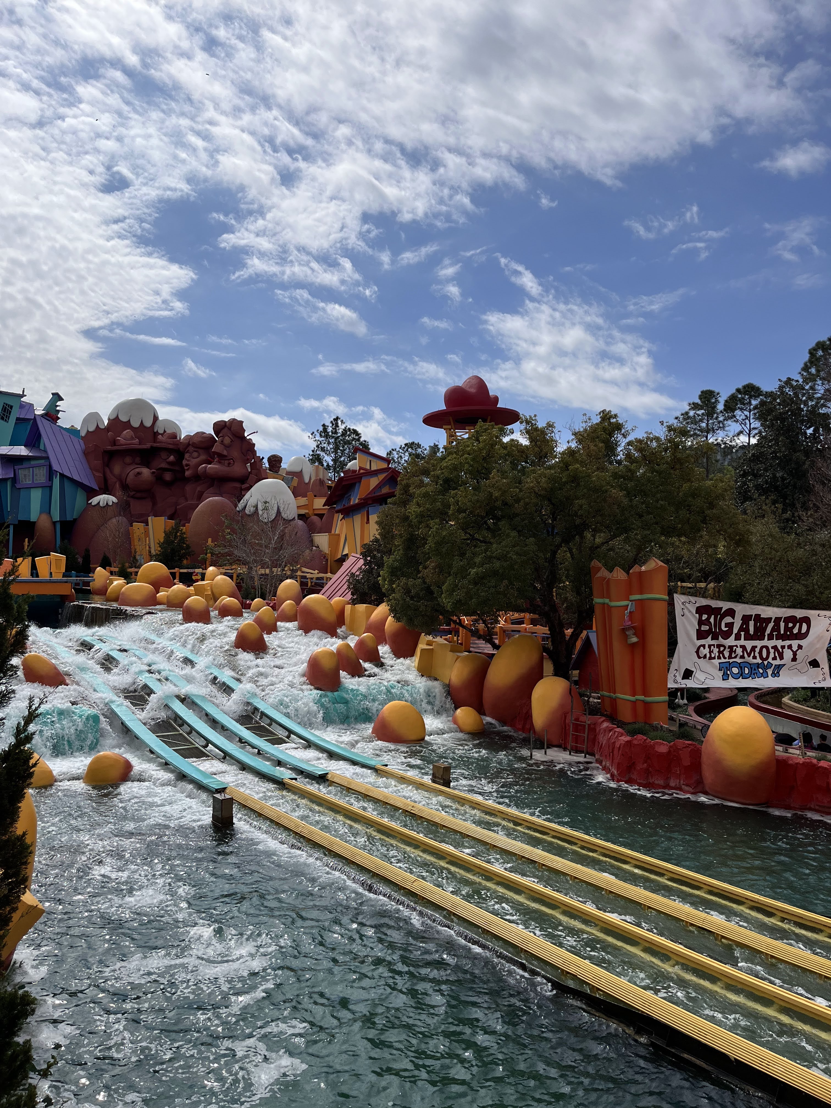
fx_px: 832
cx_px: 416
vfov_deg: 67.3
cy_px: 554
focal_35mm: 26
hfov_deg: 53.1
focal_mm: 5.1
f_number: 1.6
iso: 50
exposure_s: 1/10870
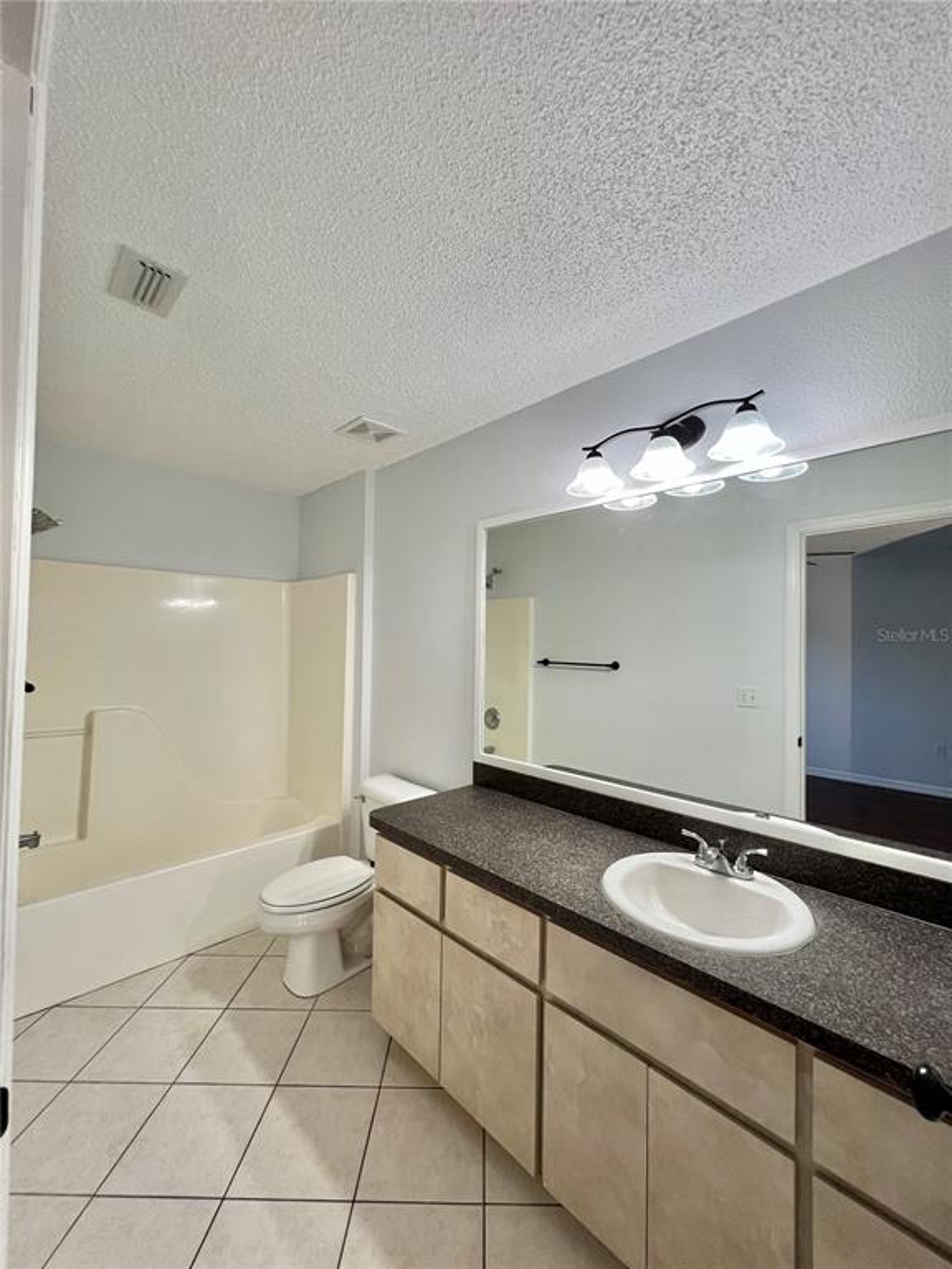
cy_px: 634
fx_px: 477
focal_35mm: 13
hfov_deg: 89.9
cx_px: 476
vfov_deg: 106.2
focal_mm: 1.57
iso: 250
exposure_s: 1/120
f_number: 1.8
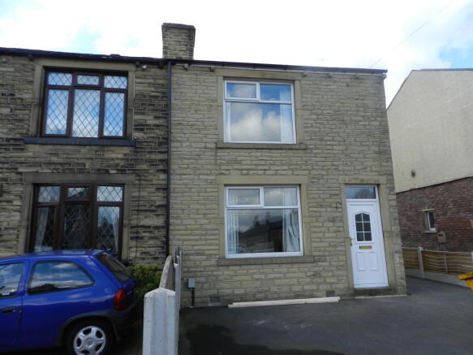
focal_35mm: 23
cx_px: 236
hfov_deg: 73.9
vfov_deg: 58.9
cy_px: 178
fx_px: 314
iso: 160
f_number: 3.4
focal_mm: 4
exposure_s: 1/500
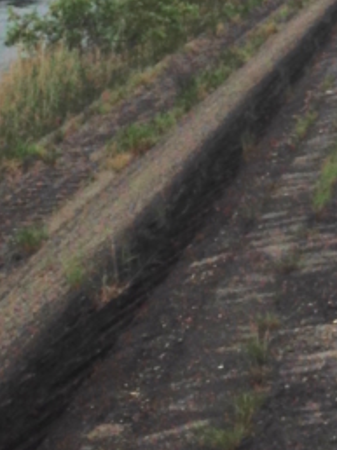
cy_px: -438
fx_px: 2132
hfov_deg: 8.9
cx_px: 442
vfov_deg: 11.0
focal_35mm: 164
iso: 50
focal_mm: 4.12
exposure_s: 1/3623
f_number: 2.4
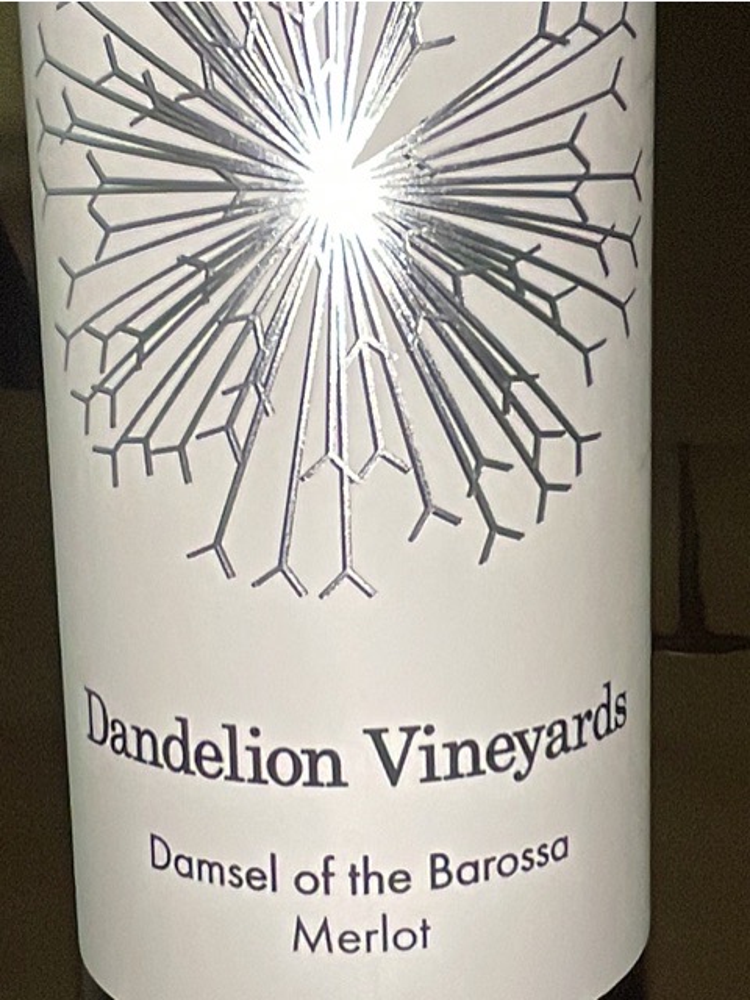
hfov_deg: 46.8
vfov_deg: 60.0
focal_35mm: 30
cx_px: 375
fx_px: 867
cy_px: 500
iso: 160
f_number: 2.4
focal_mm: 1.54
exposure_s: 1/60
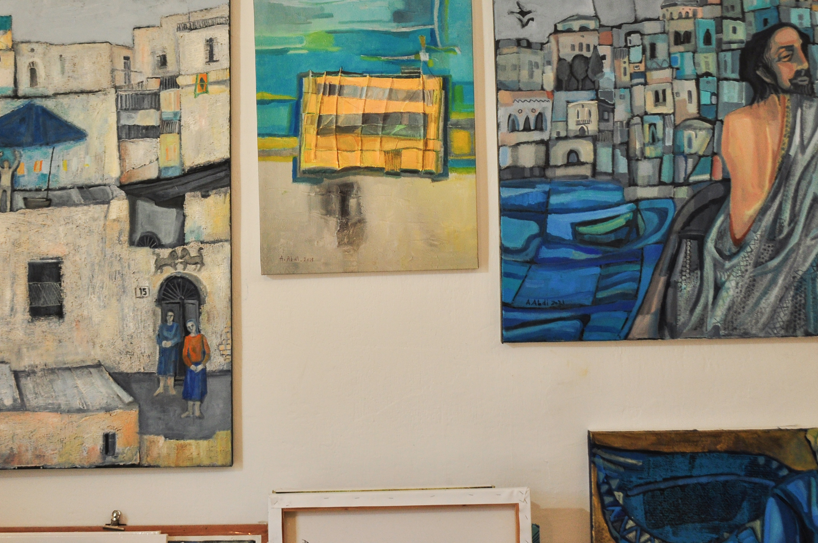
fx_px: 1220
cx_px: 393
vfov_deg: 24.8
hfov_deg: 37.0
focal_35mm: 54
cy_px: 131
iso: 360
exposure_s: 1/100
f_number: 3.8
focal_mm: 23
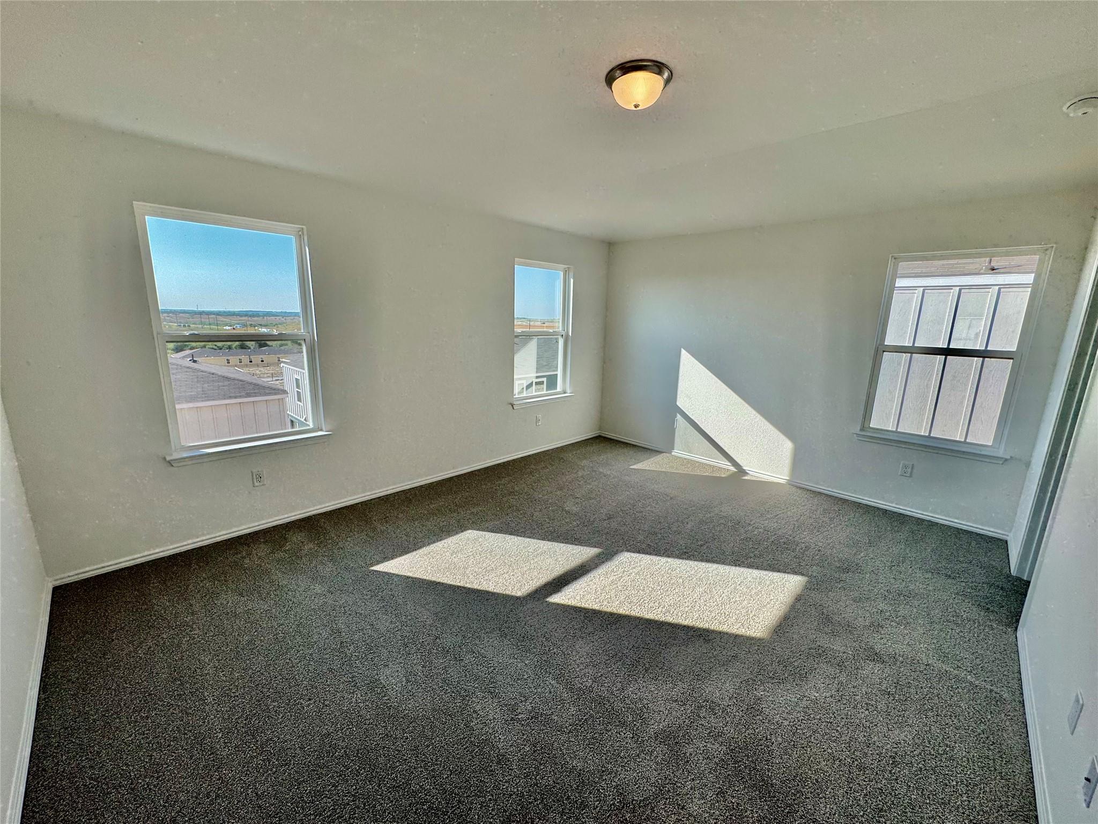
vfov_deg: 85.7
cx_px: 549
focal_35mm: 14
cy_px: 412
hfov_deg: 102.1
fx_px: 444
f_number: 2.2
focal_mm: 2.22
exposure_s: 1/505
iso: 40
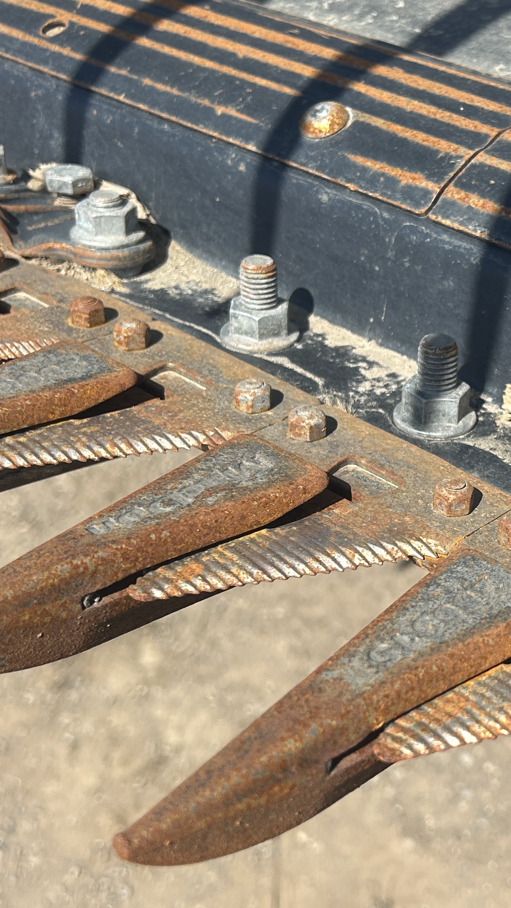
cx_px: 576
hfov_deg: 22.5
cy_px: 474
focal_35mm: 50
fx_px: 1204
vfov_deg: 41.3
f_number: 1.5
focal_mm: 5.7
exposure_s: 1/2252
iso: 50
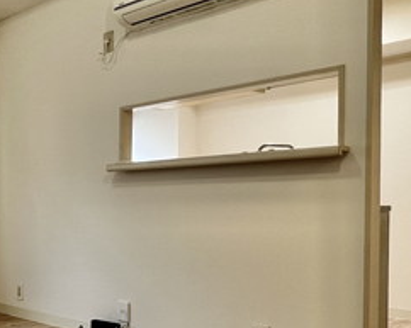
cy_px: 218
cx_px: -22
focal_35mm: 42
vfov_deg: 35.3
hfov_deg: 37.8
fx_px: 510
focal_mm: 1.57
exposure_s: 1/100
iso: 200
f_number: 1.8
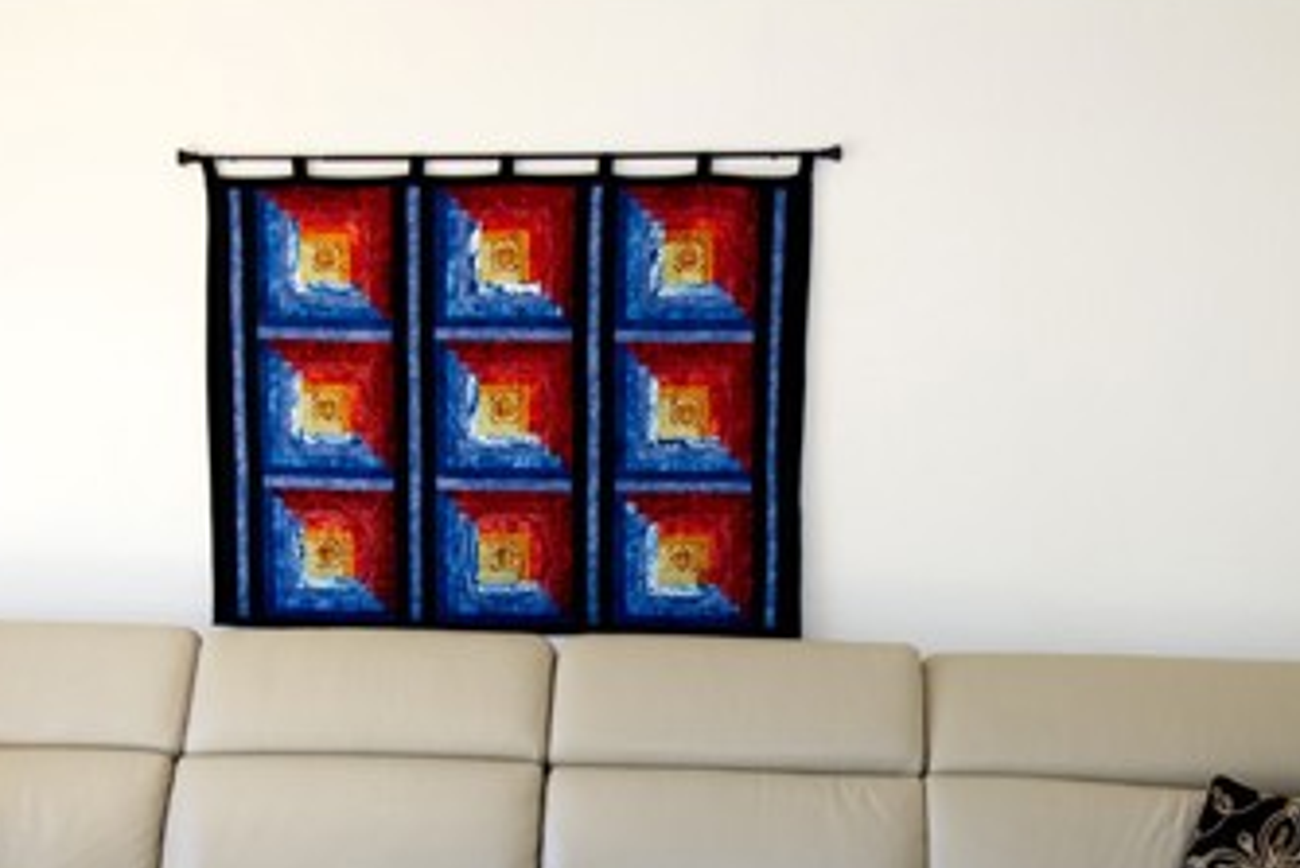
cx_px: 658
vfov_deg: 29.0
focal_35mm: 46
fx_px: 1662
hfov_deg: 42.7
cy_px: 590
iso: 100
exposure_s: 1/30
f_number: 2.8
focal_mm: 9
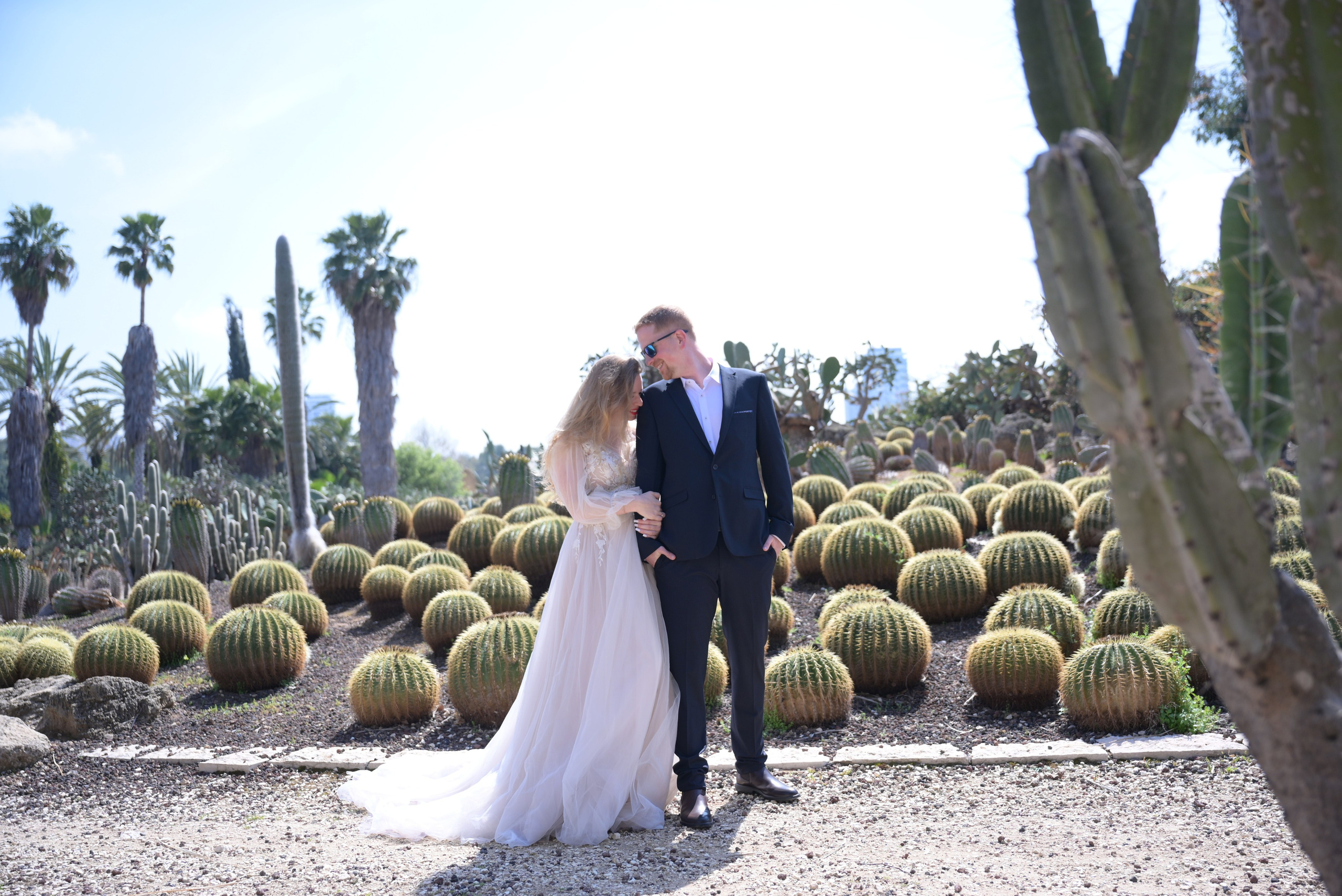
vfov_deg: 37.9
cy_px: 448
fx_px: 1305
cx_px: 671
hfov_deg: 54.4
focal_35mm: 35
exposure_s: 1/800
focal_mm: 35
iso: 100
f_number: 3.2
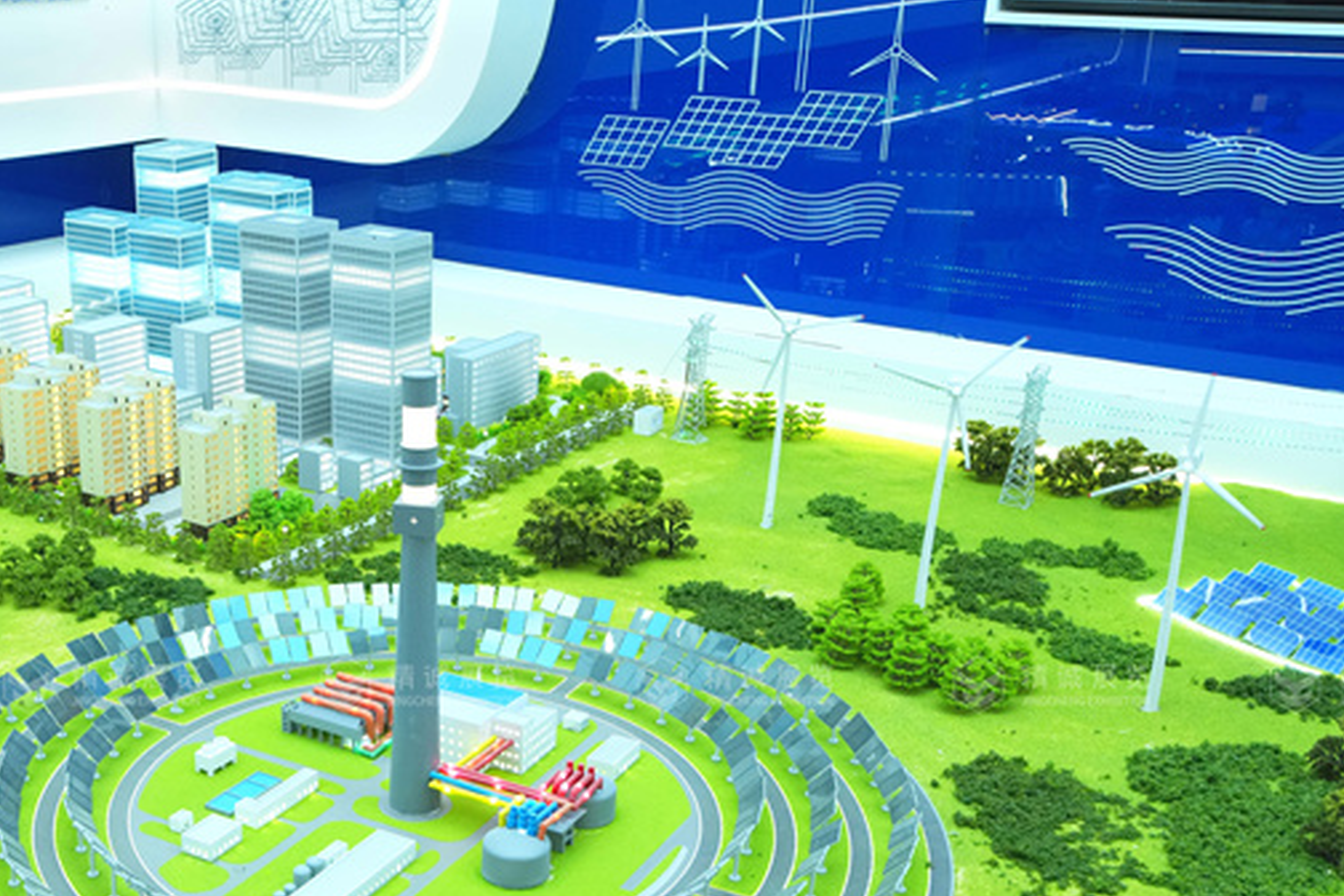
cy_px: 681
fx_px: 1717
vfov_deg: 28.8
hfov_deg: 42.0
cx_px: 419
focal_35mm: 46
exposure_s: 1/100
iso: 1250
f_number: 9
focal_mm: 29
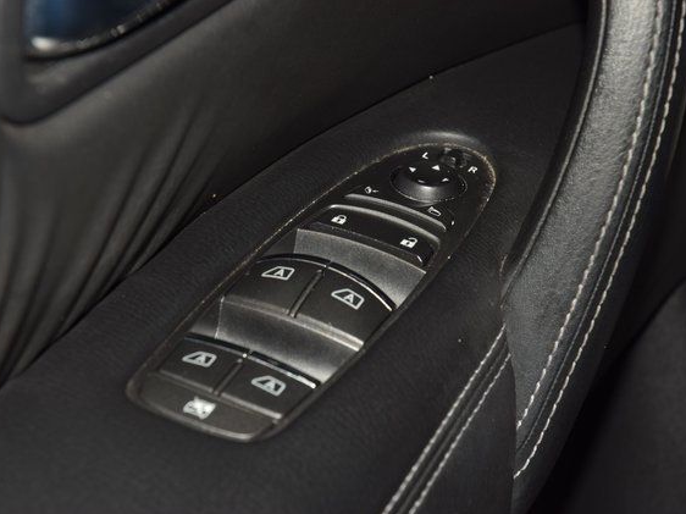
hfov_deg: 17.1
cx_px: 341
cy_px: 259
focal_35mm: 115
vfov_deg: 12.9
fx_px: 2278
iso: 100
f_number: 8
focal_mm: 70
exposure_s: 1/125
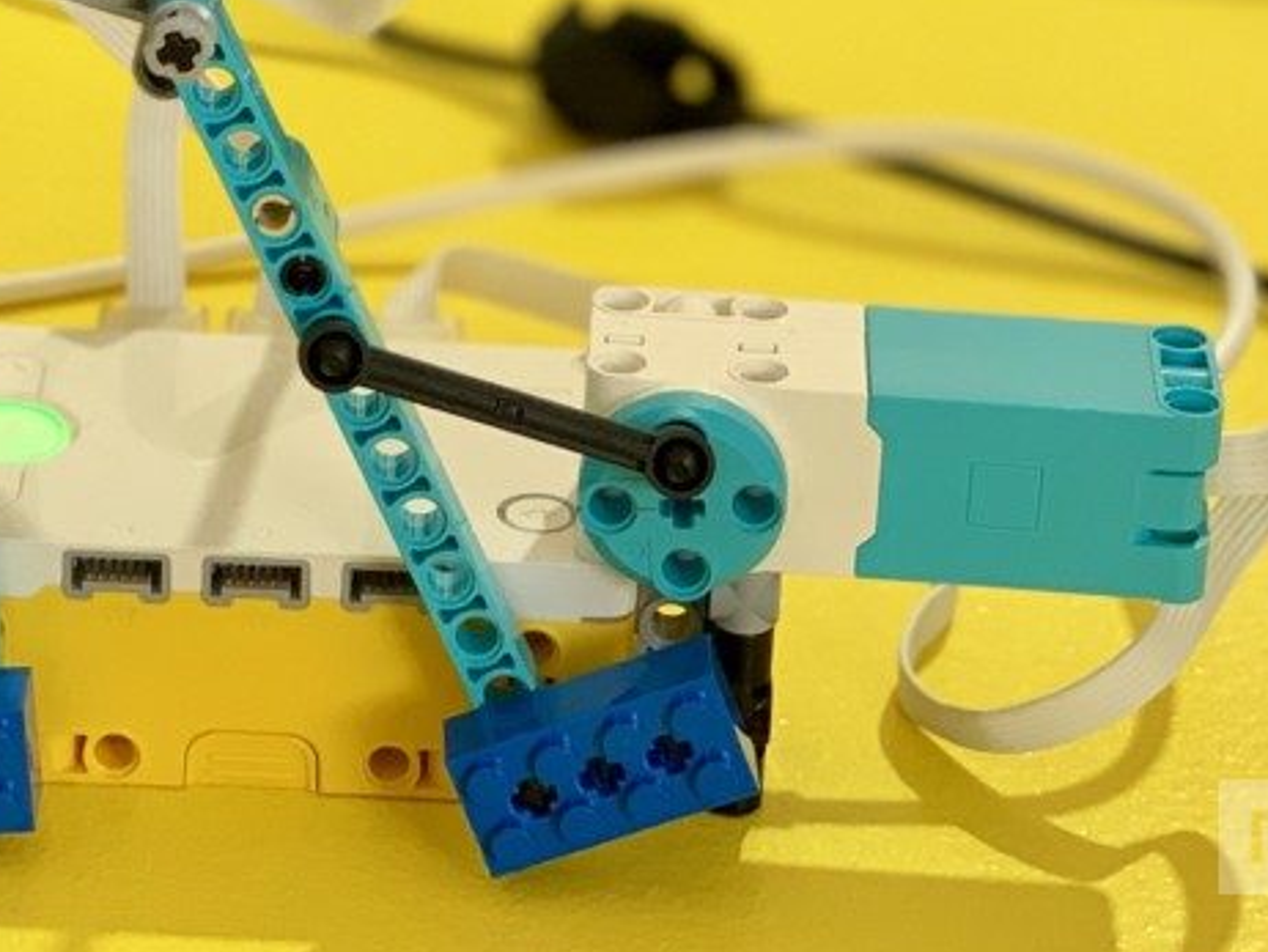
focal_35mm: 135
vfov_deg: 10.8
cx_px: 329
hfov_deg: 14.6
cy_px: -241
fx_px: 4948
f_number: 2.4
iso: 80
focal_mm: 6
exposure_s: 1/106
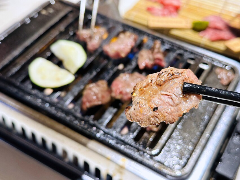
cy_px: 90
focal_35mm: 48
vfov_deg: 30.3
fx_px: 333
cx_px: 120
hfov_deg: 39.7
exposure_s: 1/60
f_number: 1.78
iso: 160
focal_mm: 6.86
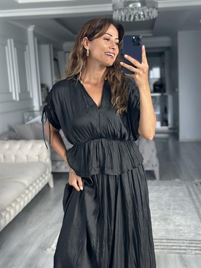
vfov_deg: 39.6
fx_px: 371
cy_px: 134
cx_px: 100
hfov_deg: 30.3
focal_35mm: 48
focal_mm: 6.86
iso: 125
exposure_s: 1/121
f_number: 1.78
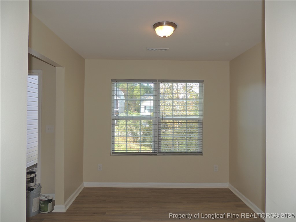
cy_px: 111
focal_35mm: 24
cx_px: 148
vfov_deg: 56.8
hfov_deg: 71.6
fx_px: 205
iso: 100
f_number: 3
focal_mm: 4.3
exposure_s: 1/125
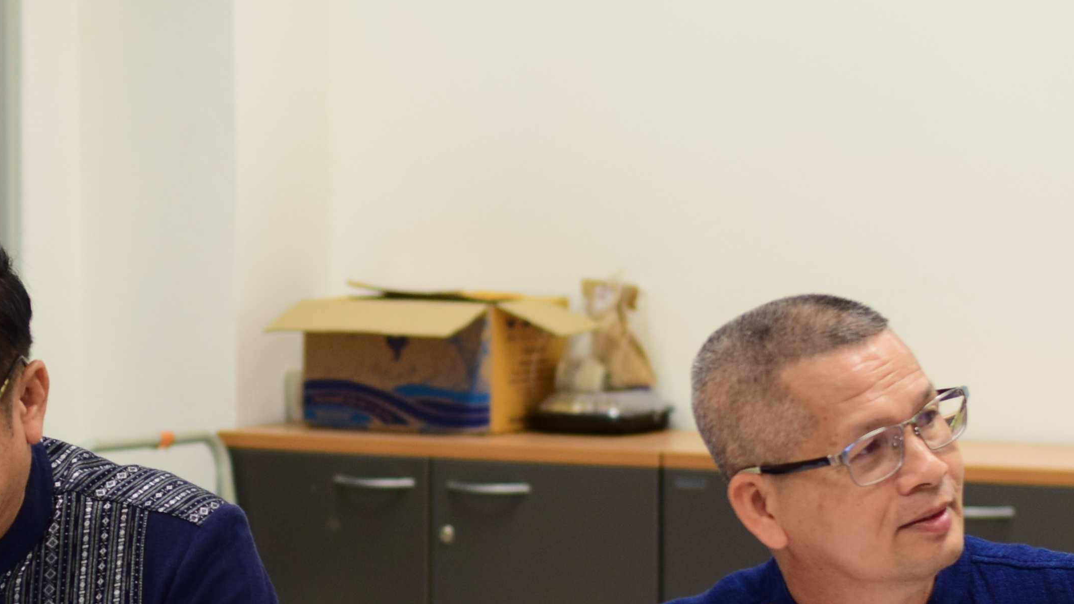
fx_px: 4727
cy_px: 501
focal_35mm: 166
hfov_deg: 12.9
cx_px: 143
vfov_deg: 7.3
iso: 500
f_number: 3.2
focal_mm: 50
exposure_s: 1/100
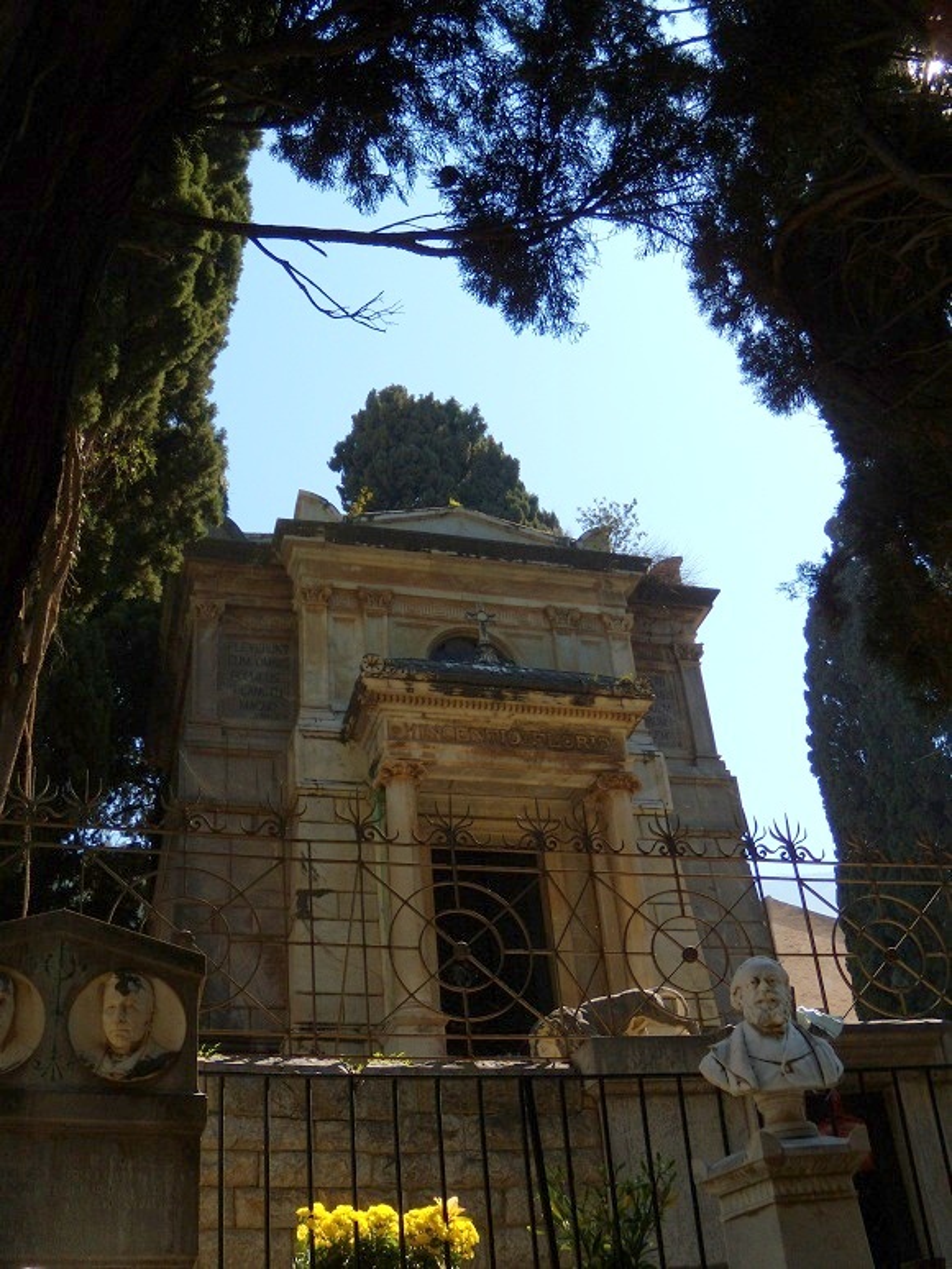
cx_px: 476
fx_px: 1320
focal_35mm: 36
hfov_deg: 39.7
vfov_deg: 51.3
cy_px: 634
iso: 80
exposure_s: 1/640
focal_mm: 6.4
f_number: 3.6
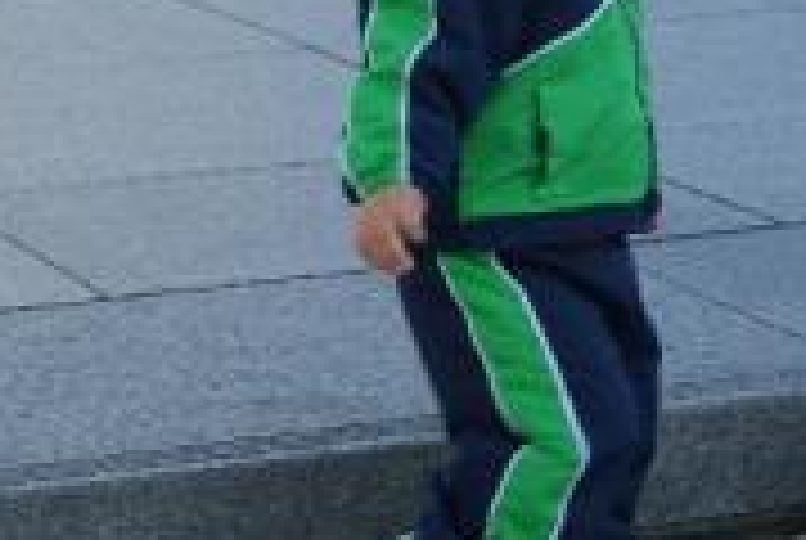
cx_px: 414
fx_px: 3768
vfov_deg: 8.2
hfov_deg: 12.2
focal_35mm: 168
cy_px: -32
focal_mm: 50
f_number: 6.3
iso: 100
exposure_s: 1/80
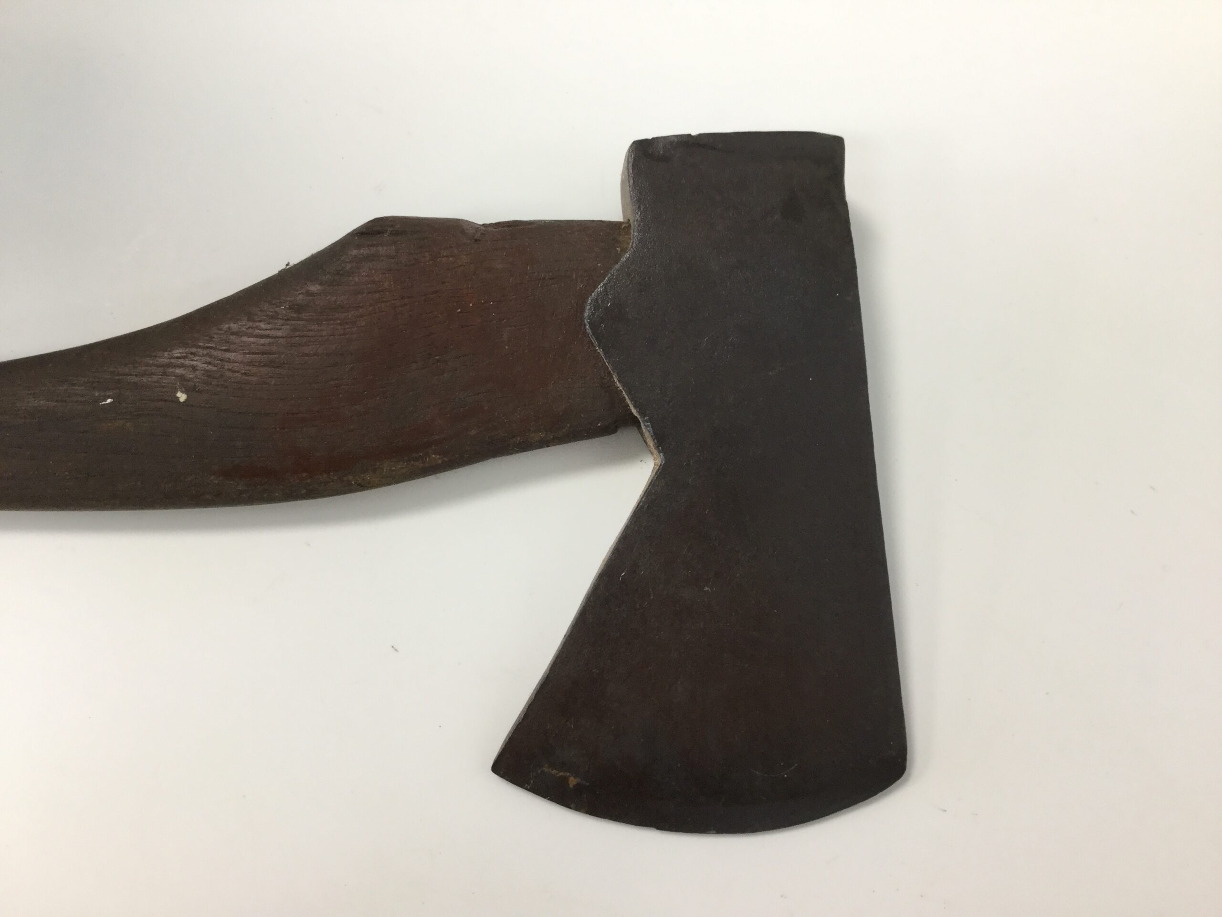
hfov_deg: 58.4
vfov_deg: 45.4
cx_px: 611
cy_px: 458
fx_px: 1094
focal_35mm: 31
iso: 64
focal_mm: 3.3
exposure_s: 1/33
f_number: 2.4
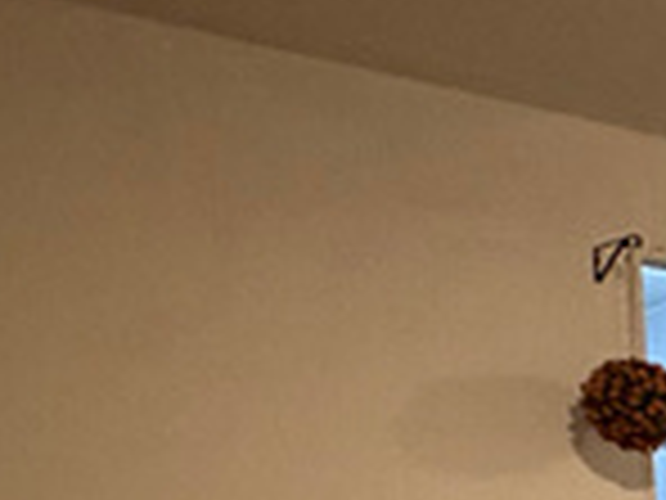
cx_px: 1791
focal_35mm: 97
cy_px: 865
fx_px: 1866
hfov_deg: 12.7
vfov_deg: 13.8
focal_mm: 2.22
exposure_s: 1/40
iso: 640
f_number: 2.2
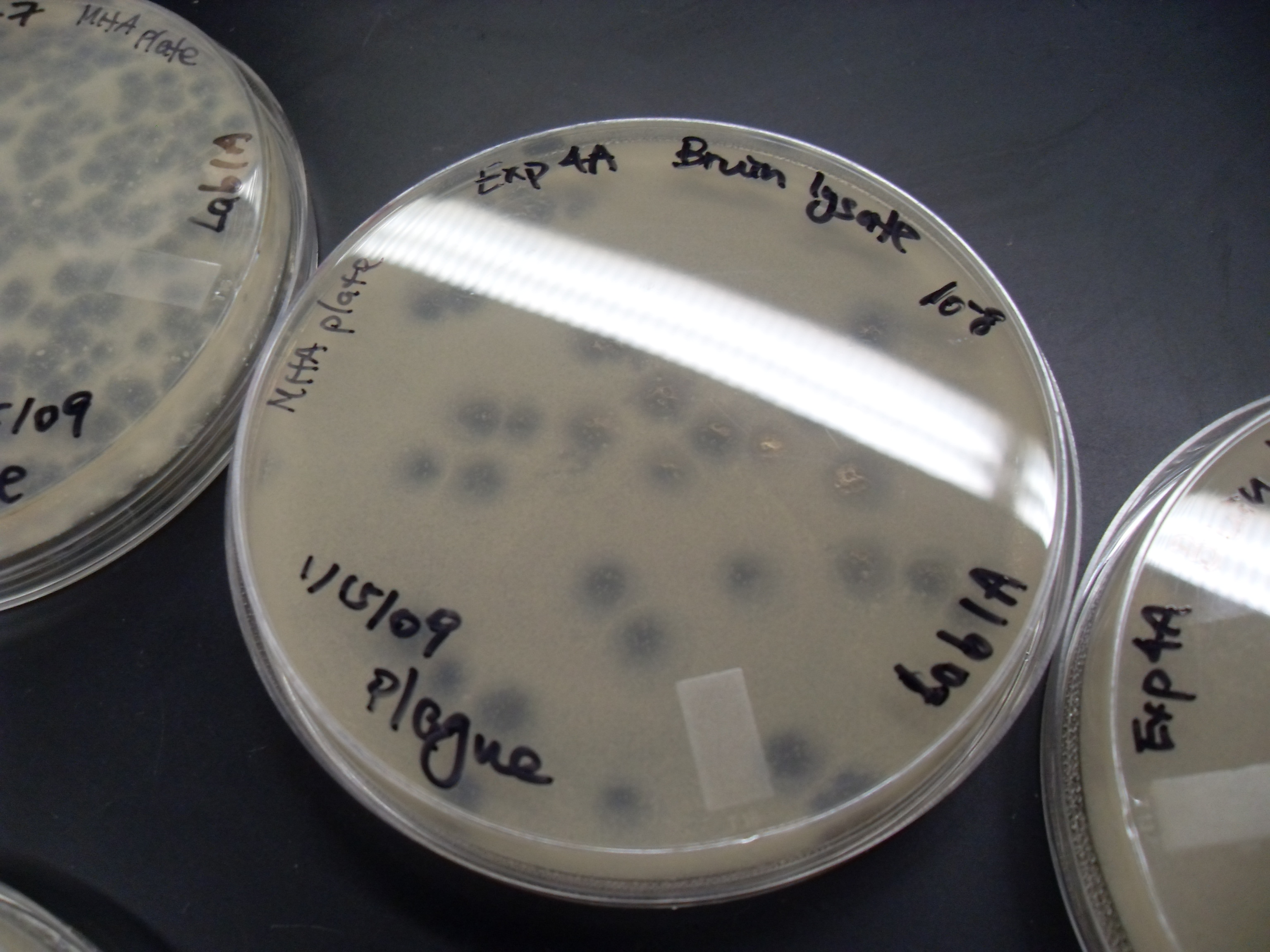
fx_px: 1284
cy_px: 476
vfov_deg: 40.7
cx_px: 635
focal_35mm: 35
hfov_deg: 52.6
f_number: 2.8
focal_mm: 6.3
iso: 200
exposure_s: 1/45
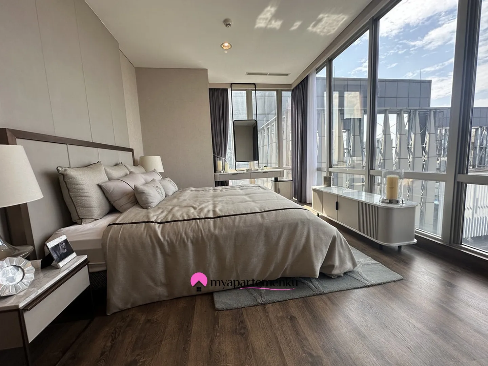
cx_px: 244
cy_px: 183
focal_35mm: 14
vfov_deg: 85.7
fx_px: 197
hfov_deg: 102.1
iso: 40
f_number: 2.2
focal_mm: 2.22
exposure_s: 1/166
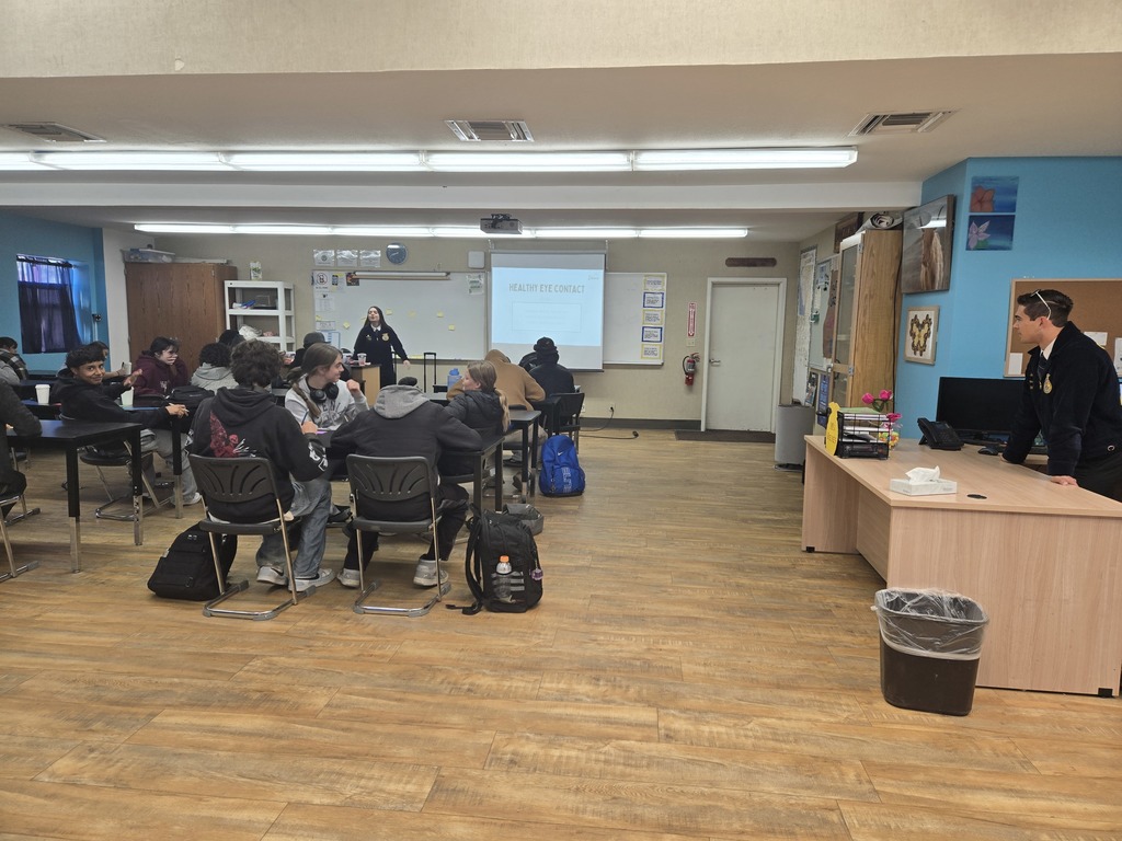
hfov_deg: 73.9
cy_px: 420
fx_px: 745
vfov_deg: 58.9
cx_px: 561
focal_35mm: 23
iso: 64
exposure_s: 1/120
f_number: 1.8
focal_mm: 5.4
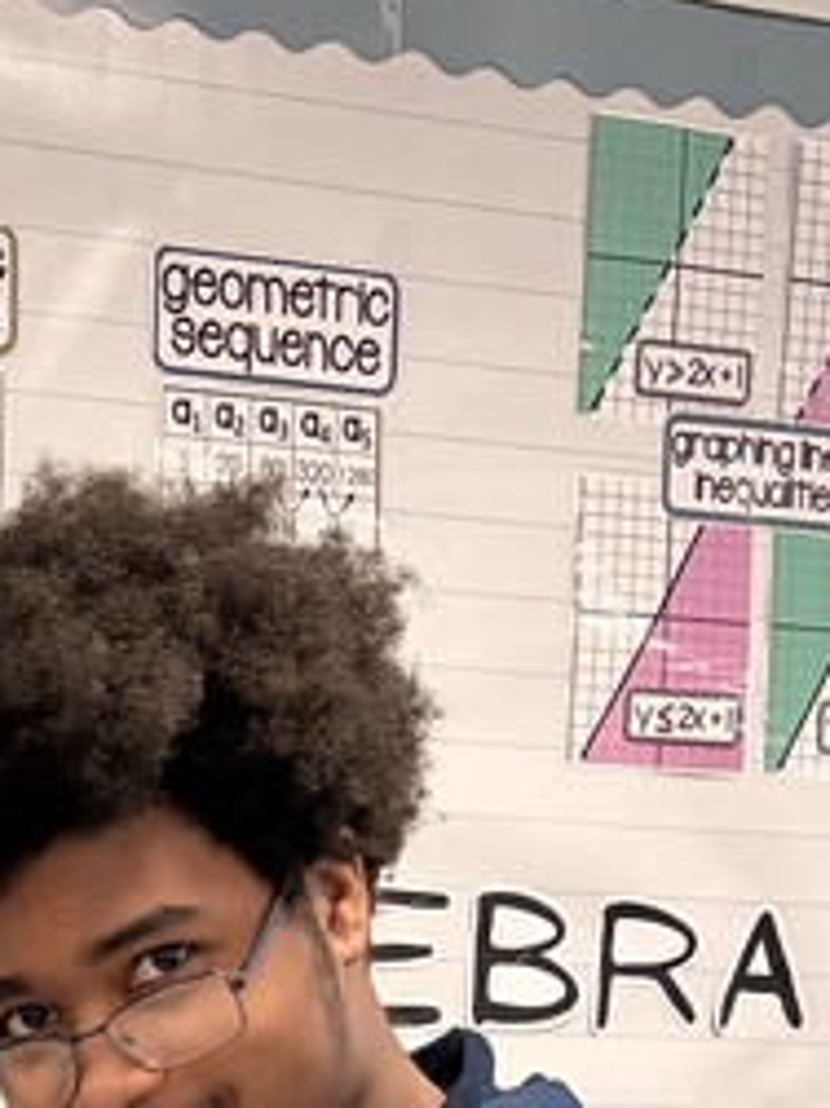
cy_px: 2026
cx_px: -190
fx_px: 3392
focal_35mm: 106
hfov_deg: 13.5
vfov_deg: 15.7
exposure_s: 1/60
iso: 200
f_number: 1.6
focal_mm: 5.96
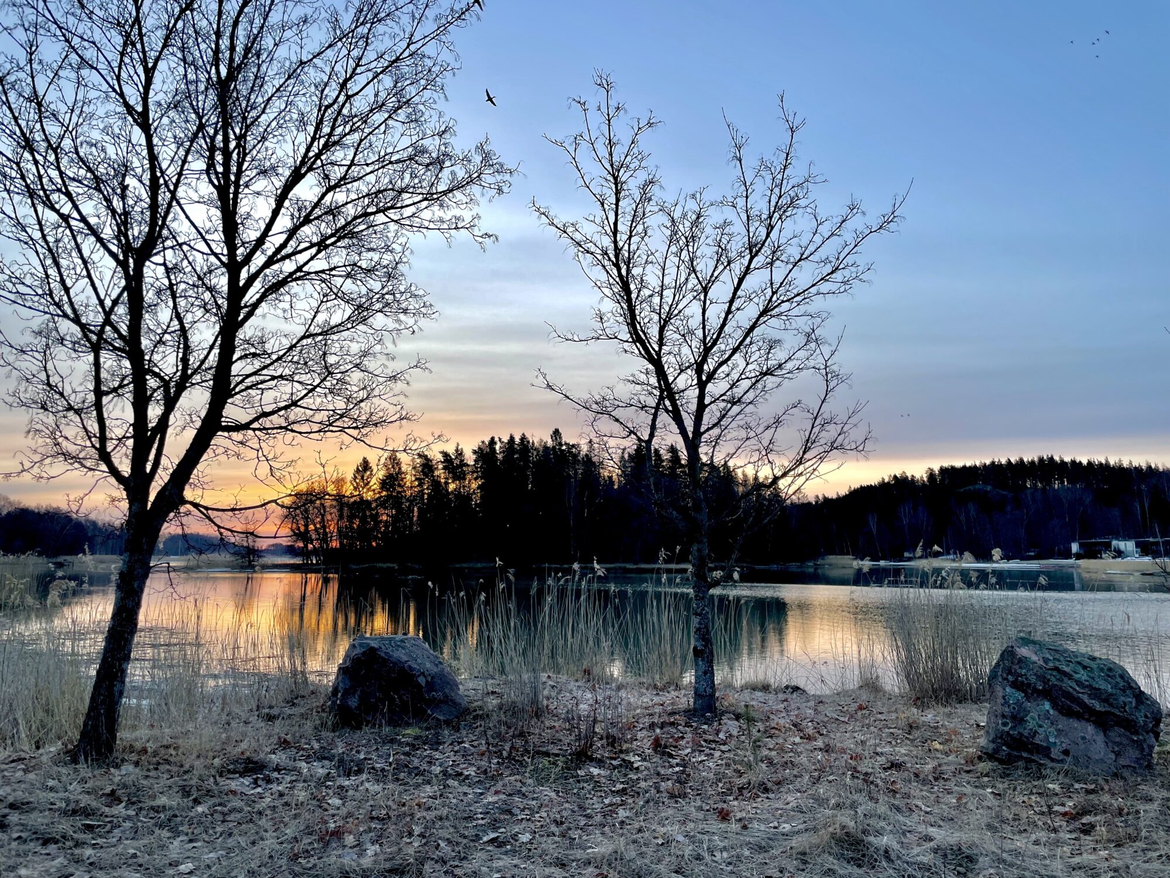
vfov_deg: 53.1
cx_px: 585
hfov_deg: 67.3
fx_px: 879
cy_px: 439
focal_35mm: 26
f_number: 1.6
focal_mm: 4.2
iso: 32
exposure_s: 1/123
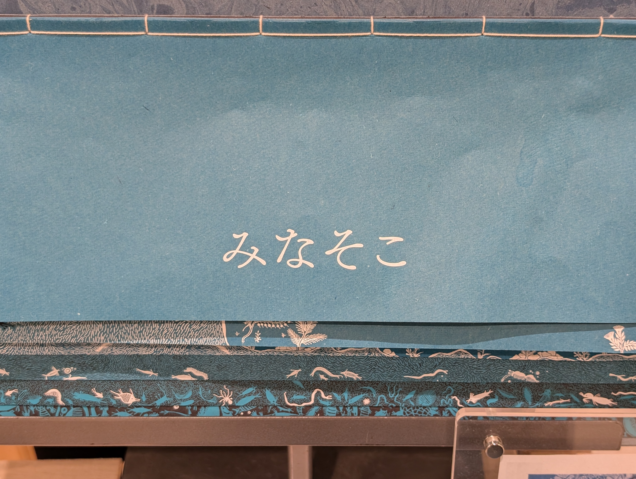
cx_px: 318
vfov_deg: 29.7
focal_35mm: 49
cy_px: 240
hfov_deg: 38.9
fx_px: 902
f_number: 1.68
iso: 97
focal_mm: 6.9
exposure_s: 1/60
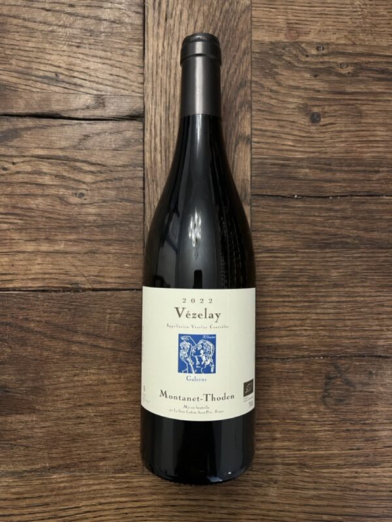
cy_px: 261
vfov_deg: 67.3
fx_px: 393
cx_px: 196
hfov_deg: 53.1
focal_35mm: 26
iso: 400
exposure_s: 1/50
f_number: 1.6
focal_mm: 5.1
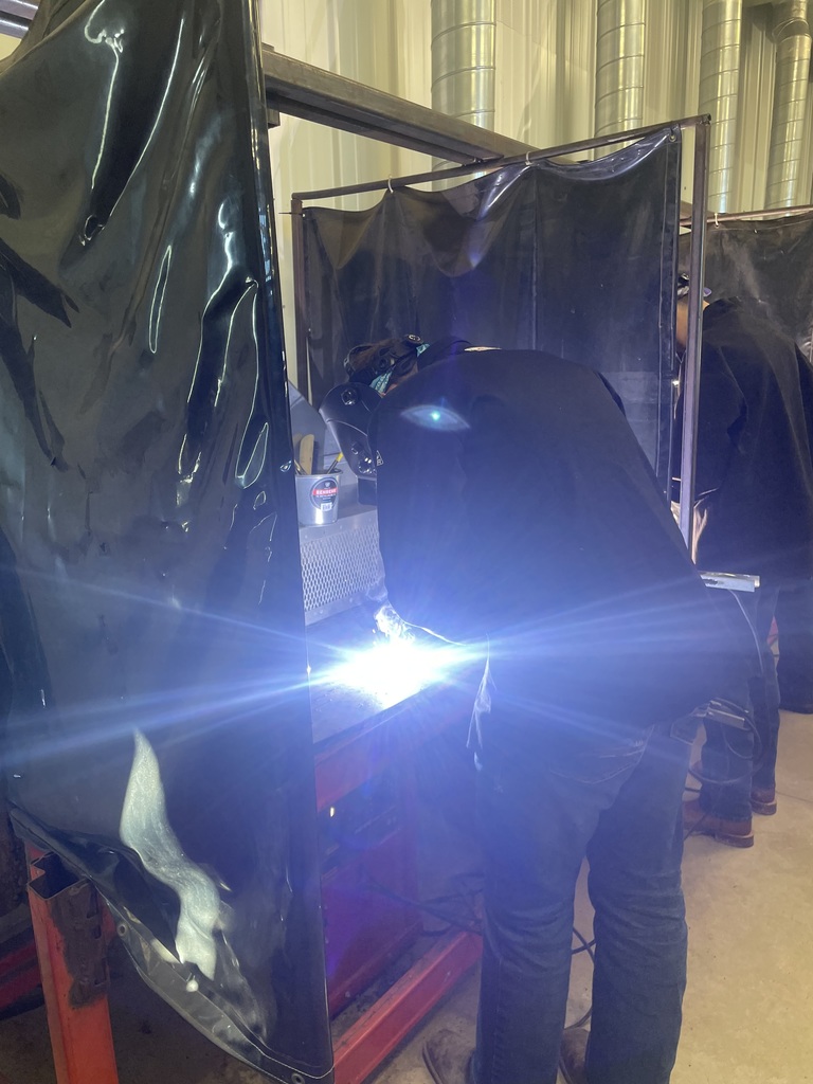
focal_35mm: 26
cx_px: 406
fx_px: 814
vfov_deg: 67.3
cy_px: 542
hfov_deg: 53.1
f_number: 1.6
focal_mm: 4.2
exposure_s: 1/120
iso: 100
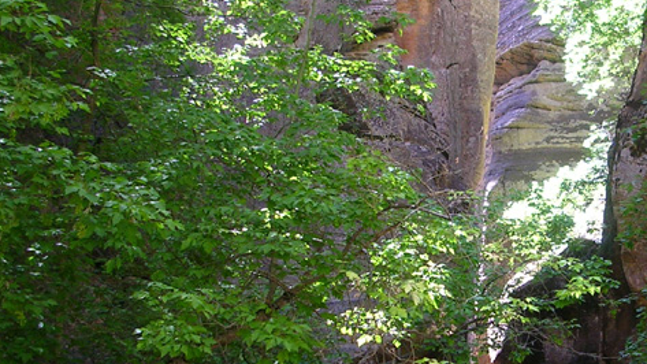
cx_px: 498
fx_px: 1201
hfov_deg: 29.6
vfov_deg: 17.2
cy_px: 226
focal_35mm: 70
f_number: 2.8
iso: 50
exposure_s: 1/65
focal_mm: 5.8
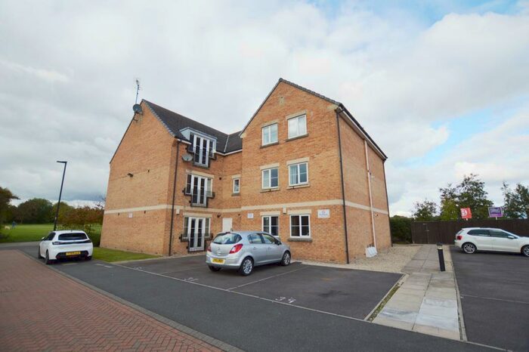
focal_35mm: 15
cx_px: 264
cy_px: 176
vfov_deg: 77.3
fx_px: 220
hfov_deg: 100.4
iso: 100
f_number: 3.5
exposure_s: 1/800
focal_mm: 10
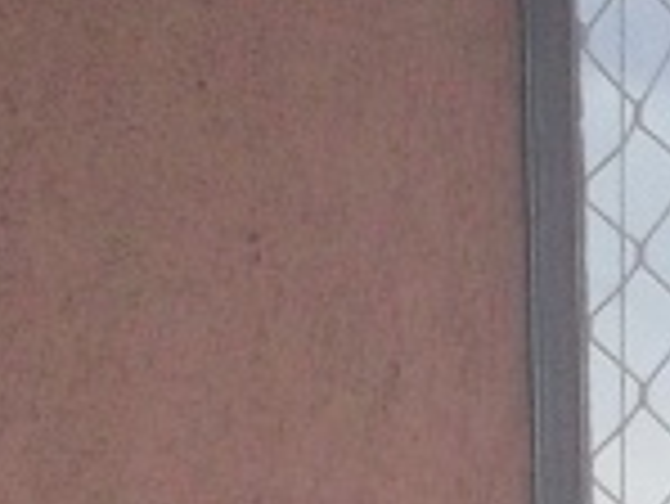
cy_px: 1233
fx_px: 5056
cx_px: 1898
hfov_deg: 6.9
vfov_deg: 5.5
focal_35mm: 261
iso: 160
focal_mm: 6.3
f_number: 4.5
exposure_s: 1/500
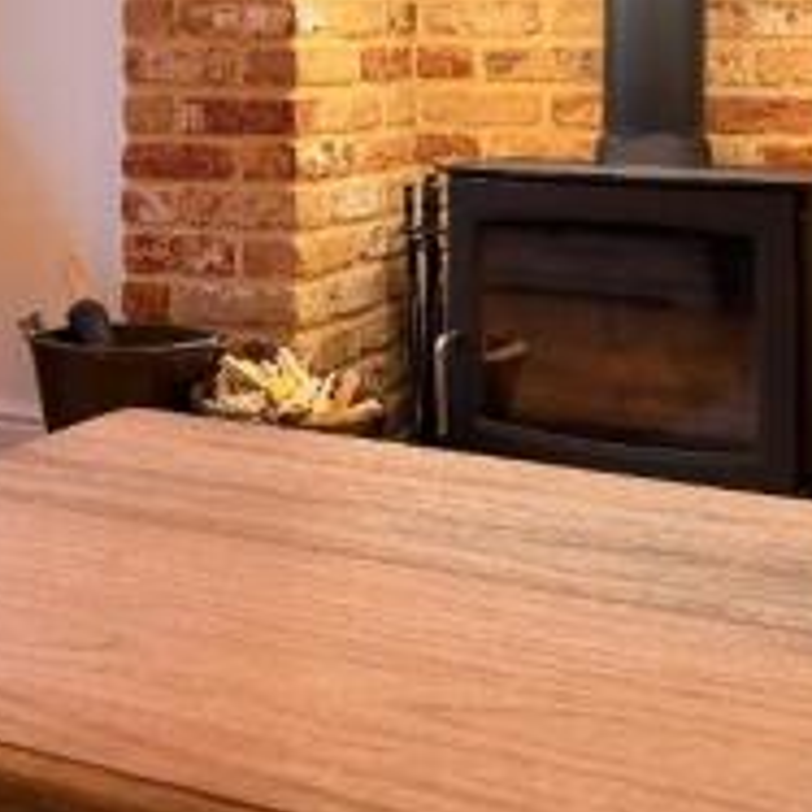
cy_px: 28
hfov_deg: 25.7
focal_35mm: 66
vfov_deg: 25.0
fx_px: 1752
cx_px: 189
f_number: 1.78
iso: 250
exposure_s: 1/50
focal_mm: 6.76
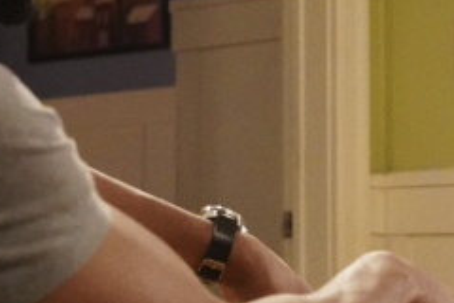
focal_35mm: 185
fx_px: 2333
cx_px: 410
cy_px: 195
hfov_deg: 11.0
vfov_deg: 7.4
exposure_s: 1/200
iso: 12800
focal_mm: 37
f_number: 3.5
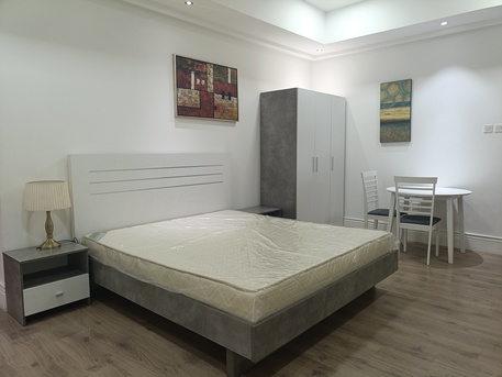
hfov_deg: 69.4
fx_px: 363
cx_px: 251
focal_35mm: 25
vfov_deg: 54.9
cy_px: 188
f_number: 1.7
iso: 539
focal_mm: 4.7
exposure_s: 1/50
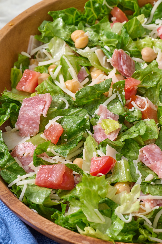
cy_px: 122
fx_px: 709
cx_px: 81
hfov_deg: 13.0
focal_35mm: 105
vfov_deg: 19.5
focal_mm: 105
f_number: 14
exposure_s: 1/200
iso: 500
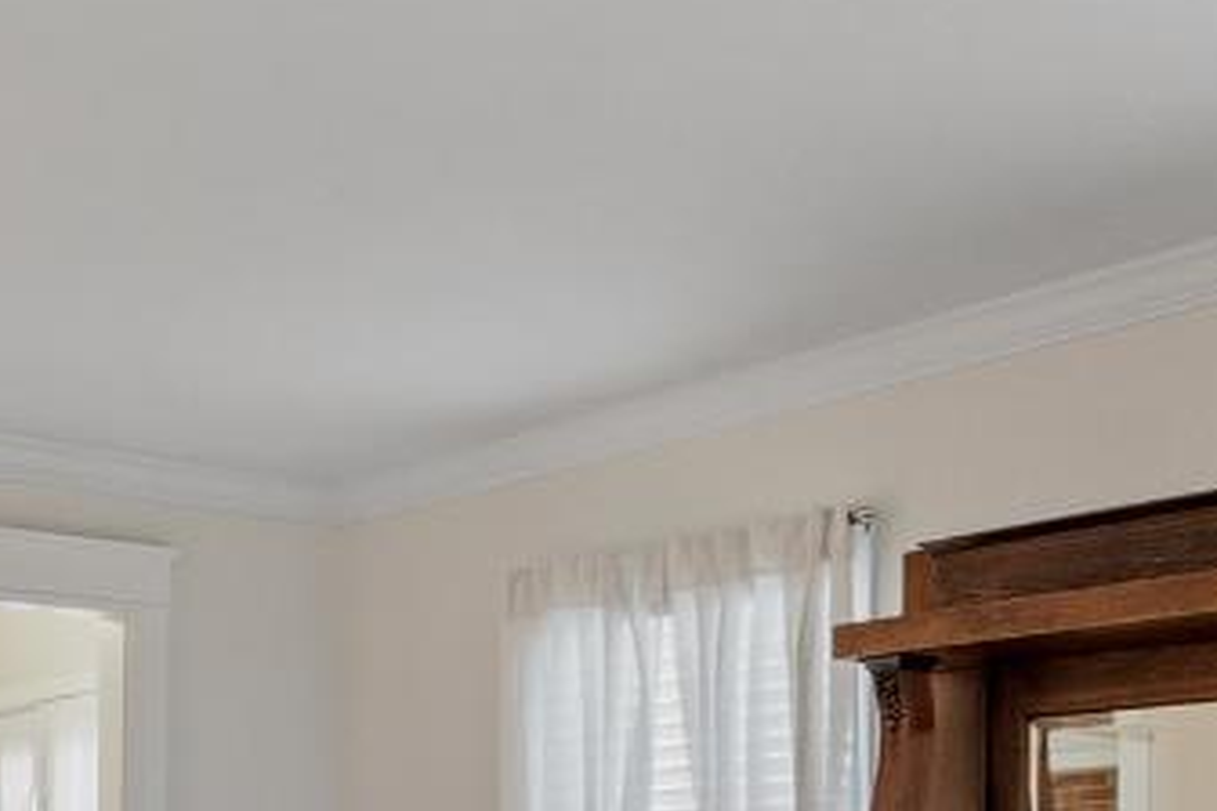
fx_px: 2265
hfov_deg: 30.1
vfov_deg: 19.4
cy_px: 916
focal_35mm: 67
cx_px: 540
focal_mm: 10
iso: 400
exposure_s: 2
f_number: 9
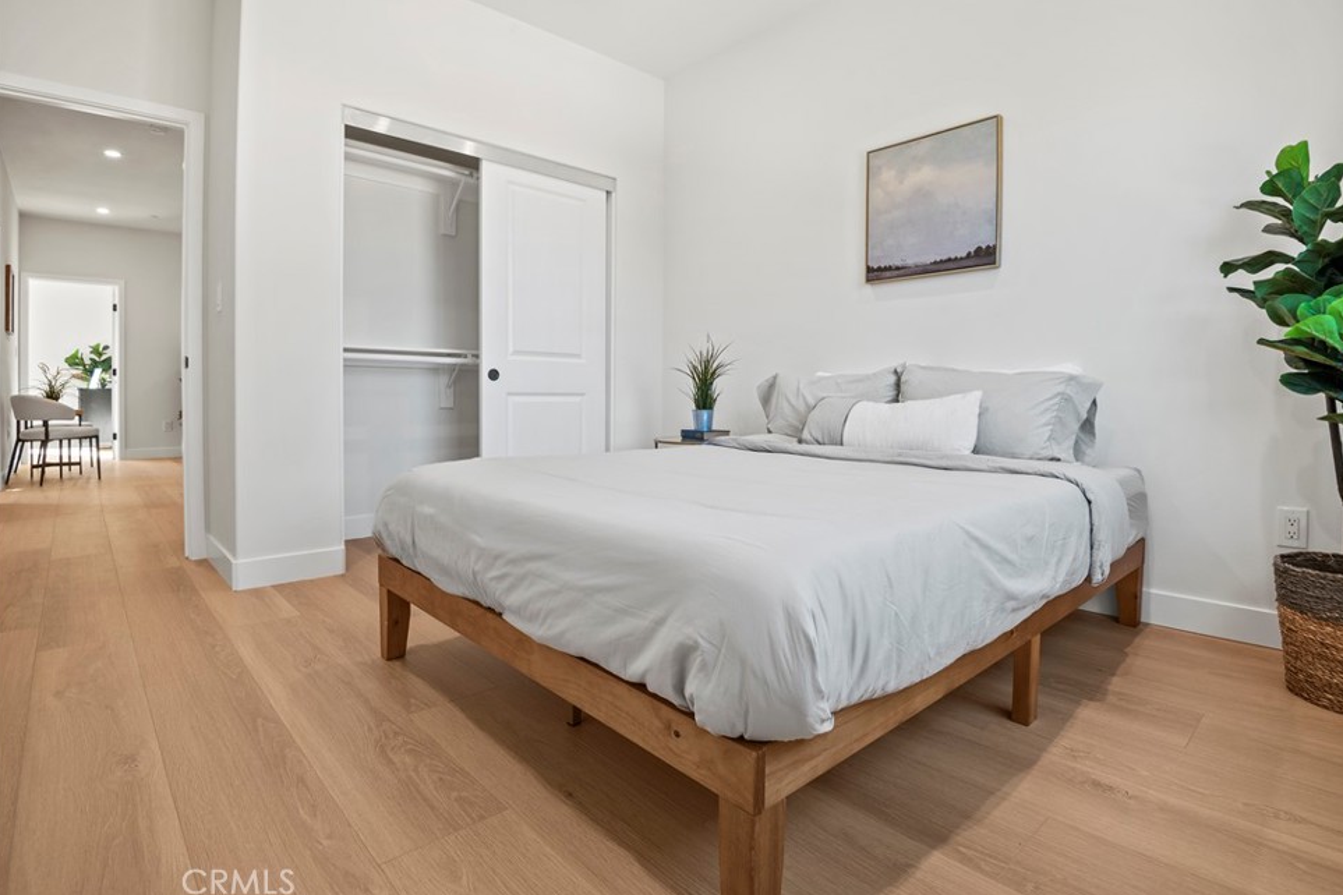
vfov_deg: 70.4
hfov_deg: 93.2
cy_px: 427
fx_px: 634
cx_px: 708
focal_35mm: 17
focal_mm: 16
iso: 500
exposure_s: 1/8
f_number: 9
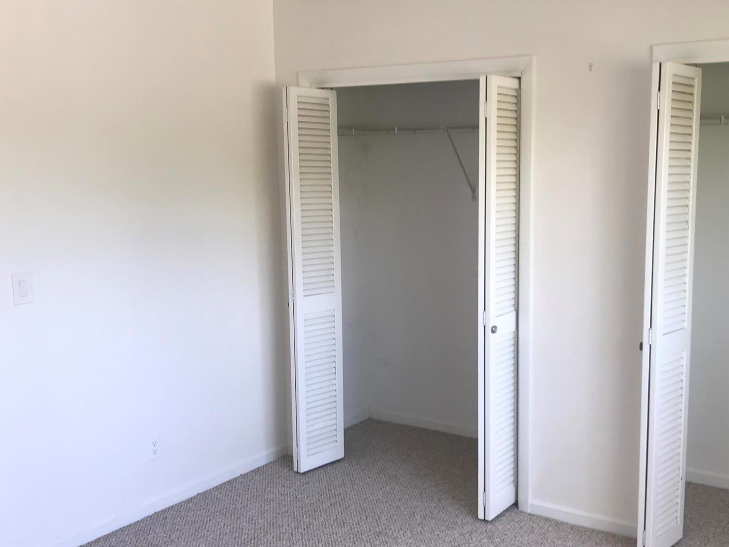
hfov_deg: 48.5
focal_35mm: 38
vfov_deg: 37.7
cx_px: 456
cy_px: 288
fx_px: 800
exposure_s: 1/40
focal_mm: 3.99
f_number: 1.8
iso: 25
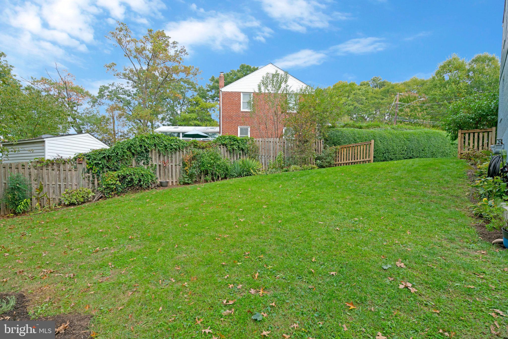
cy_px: 170
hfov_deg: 90.0
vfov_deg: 67.4
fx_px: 254
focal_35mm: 18
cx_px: 254
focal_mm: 18
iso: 320
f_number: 8
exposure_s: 1/250
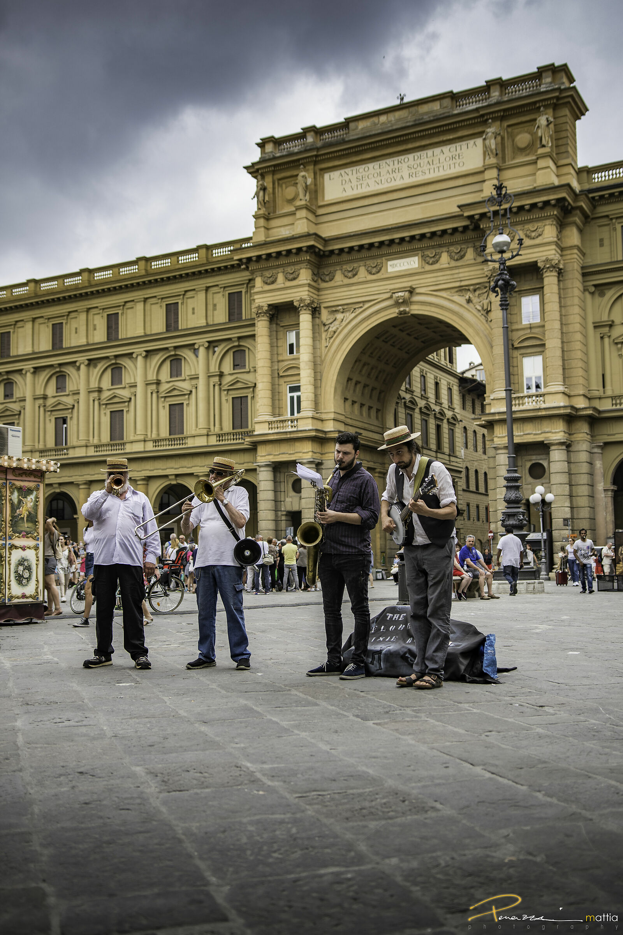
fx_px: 960
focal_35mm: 37
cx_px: 312
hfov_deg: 35.9
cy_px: 468
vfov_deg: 51.9
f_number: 1.8
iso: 100
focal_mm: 25
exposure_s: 1/1000
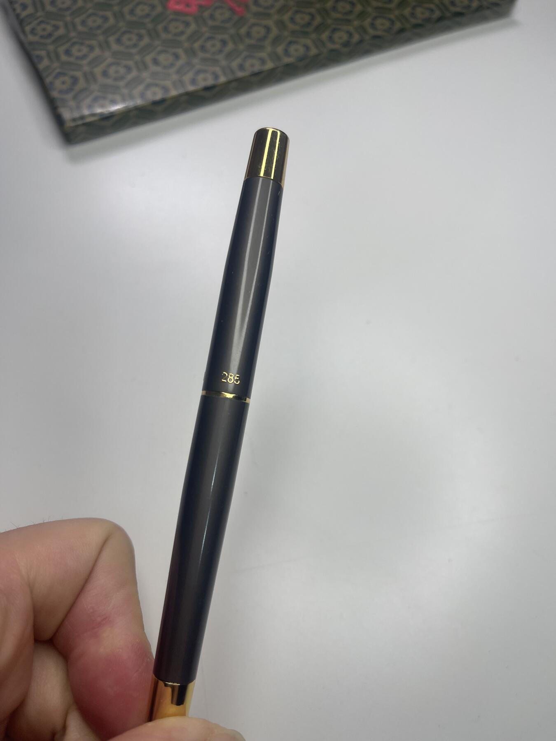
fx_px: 535
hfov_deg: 54.9
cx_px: 278
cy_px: 370
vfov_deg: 69.4
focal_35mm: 25
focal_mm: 5.1
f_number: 1.6
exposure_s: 1/202
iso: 32
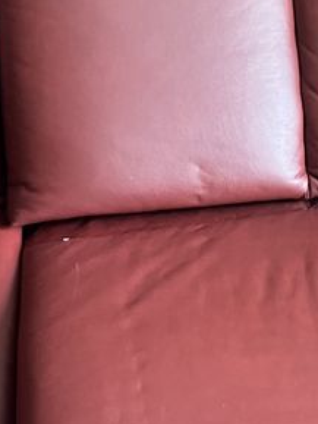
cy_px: 227
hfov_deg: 16.1
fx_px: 1102
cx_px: 328
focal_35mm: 90
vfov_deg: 21.8
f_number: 1.6
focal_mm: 5.1
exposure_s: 1/39
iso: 640
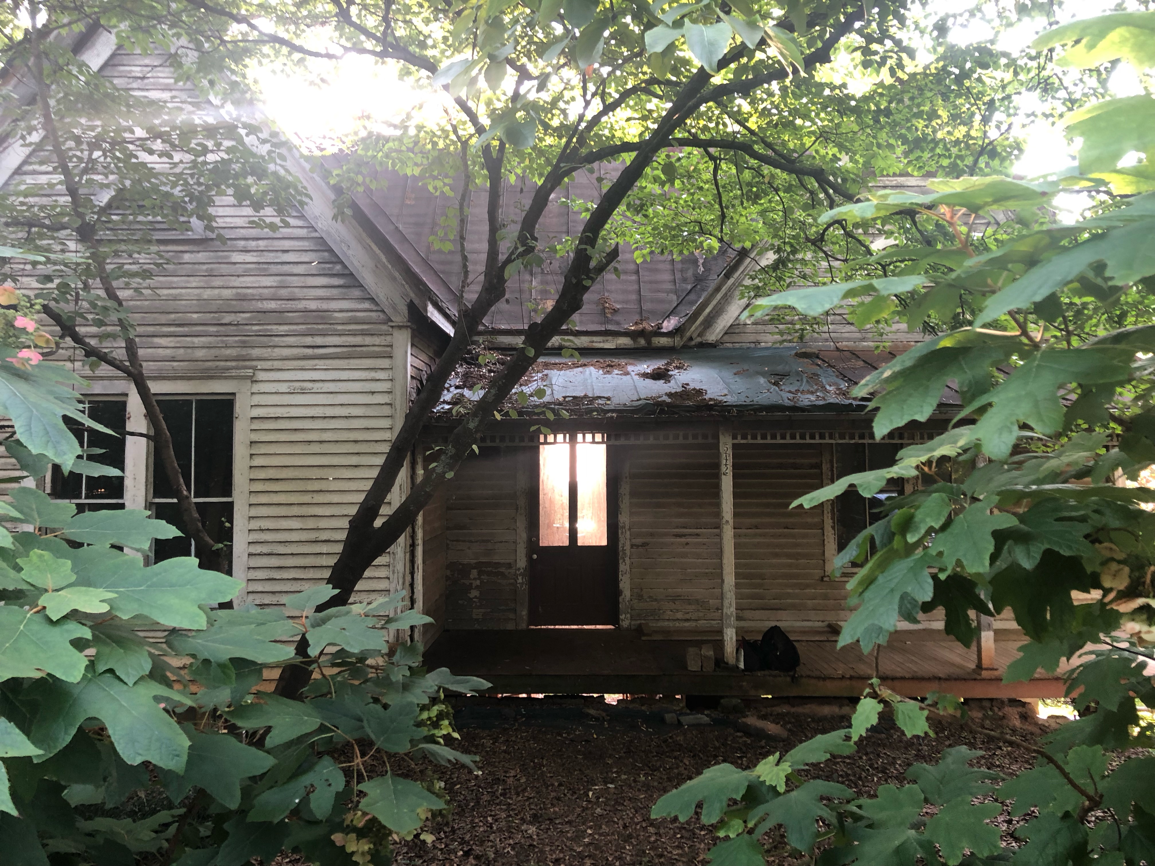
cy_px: 433
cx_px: 578
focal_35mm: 28
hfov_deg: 63.4
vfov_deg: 49.7
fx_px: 934
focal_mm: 3.99
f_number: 1.8
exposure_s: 1/20
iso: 40
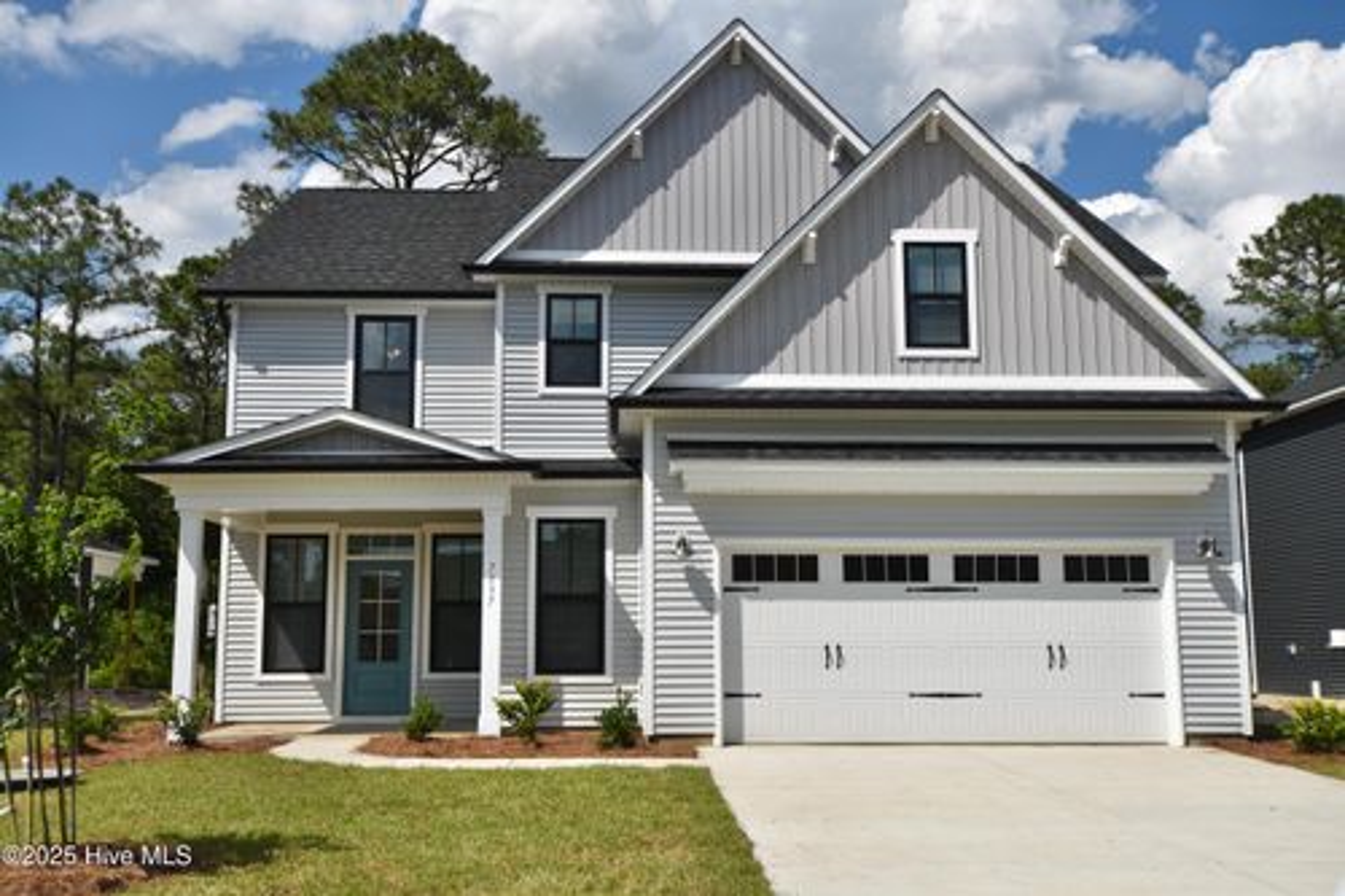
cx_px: 672
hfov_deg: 53.1
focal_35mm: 36
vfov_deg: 36.8
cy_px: 448
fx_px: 1344
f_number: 9
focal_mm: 24
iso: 200
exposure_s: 1/800
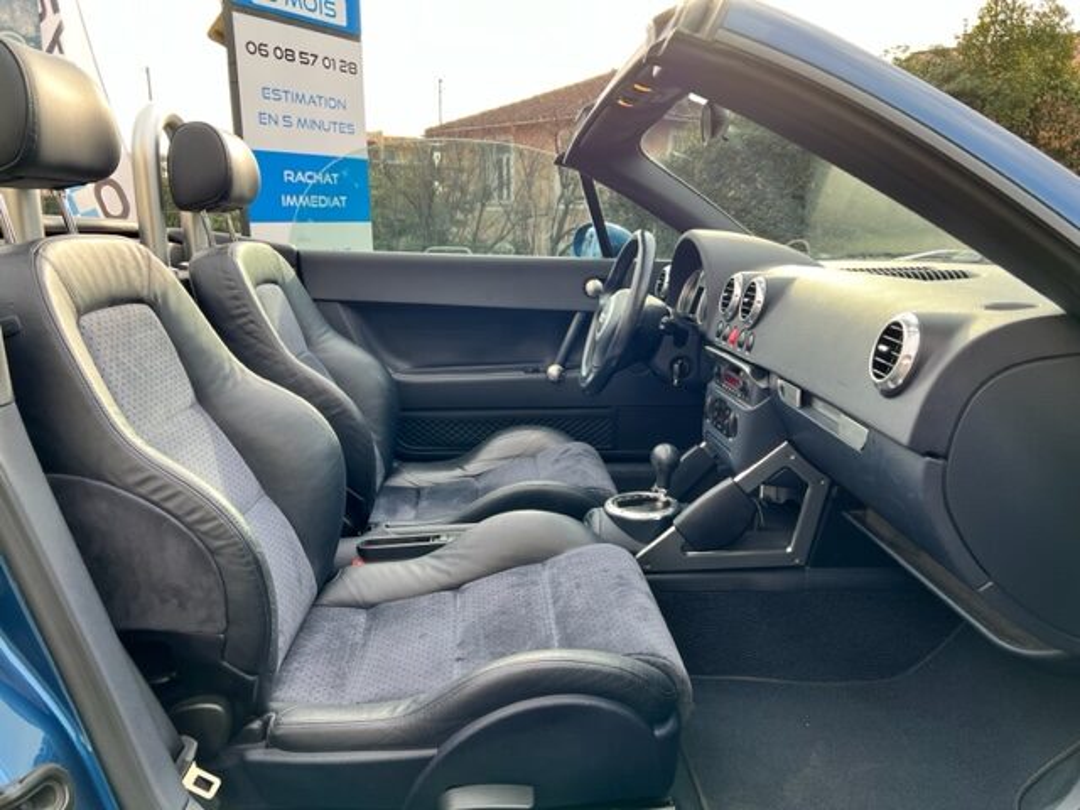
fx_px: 811
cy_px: 405
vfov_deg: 53.1
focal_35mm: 26
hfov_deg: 67.3
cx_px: 540
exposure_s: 1/253
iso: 40
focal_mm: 5.7
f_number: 1.5
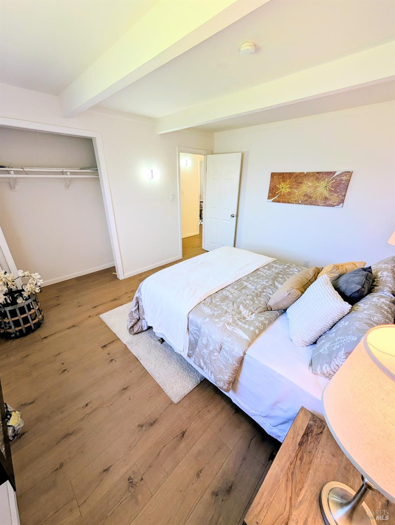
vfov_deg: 110.4
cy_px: 262
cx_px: 198
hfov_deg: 94.7
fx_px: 182
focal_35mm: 12
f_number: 1.7
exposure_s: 1/120
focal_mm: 2.02
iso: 44
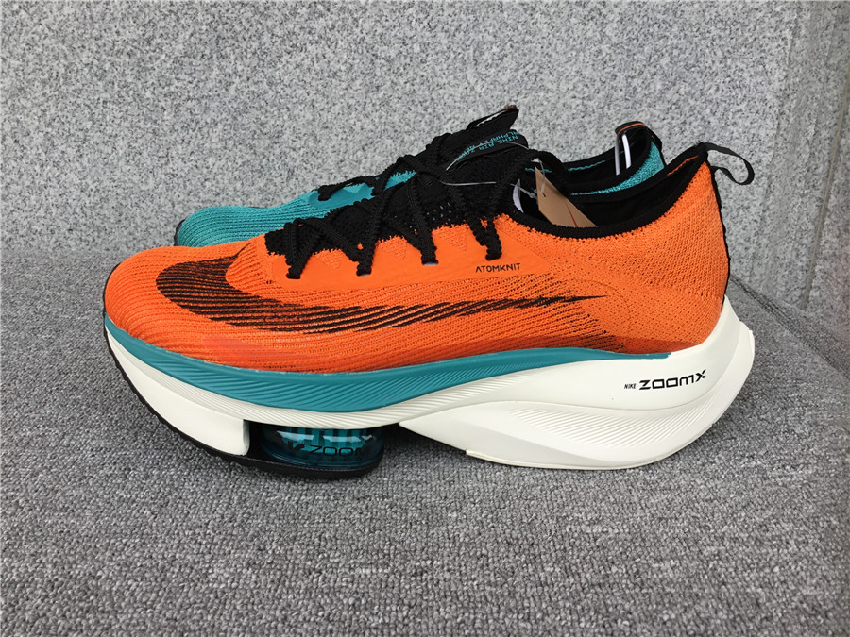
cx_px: 425
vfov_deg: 45.4
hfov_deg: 58.4
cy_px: 318
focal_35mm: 31
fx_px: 761
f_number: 2.4
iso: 25
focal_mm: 3.3
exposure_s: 1/101
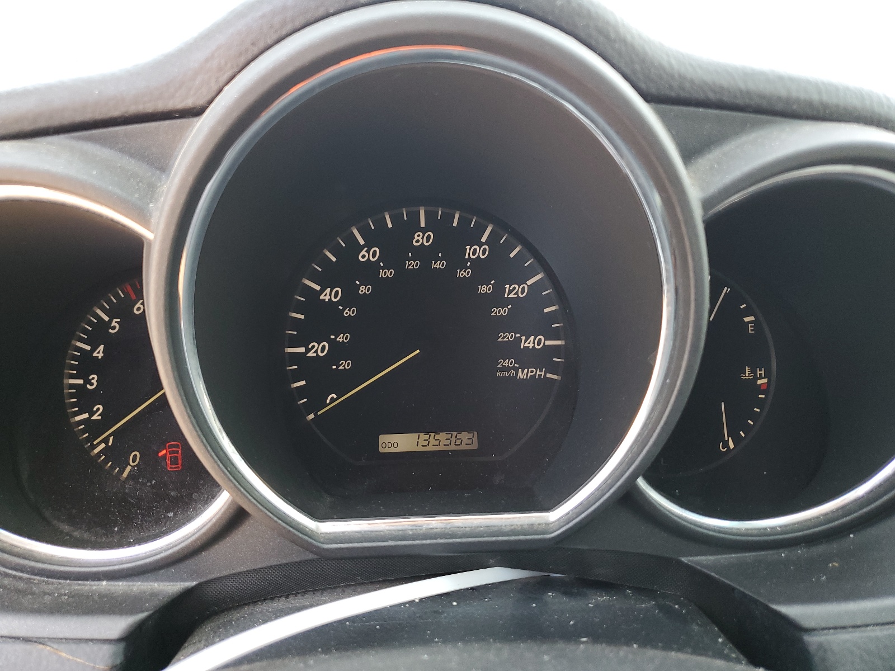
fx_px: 672
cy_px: 336
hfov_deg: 67.3
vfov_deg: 53.1
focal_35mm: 26
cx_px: 448
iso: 93
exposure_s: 1/120
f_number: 1.5
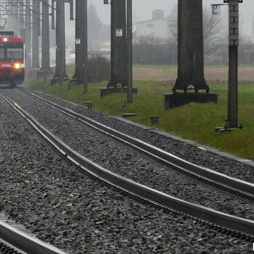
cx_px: 1
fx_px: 5462
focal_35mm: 658
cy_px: 38
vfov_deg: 2.7
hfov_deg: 2.7
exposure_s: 1/200
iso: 100
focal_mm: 51.6
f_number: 4
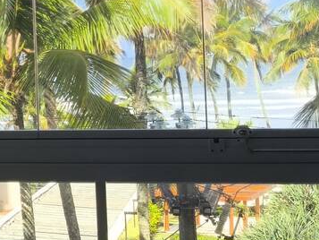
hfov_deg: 14.3
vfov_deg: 12.2
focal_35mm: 121
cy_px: 46
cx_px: -258
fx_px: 1115
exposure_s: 1/655
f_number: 1.7
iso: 50
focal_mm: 4.71
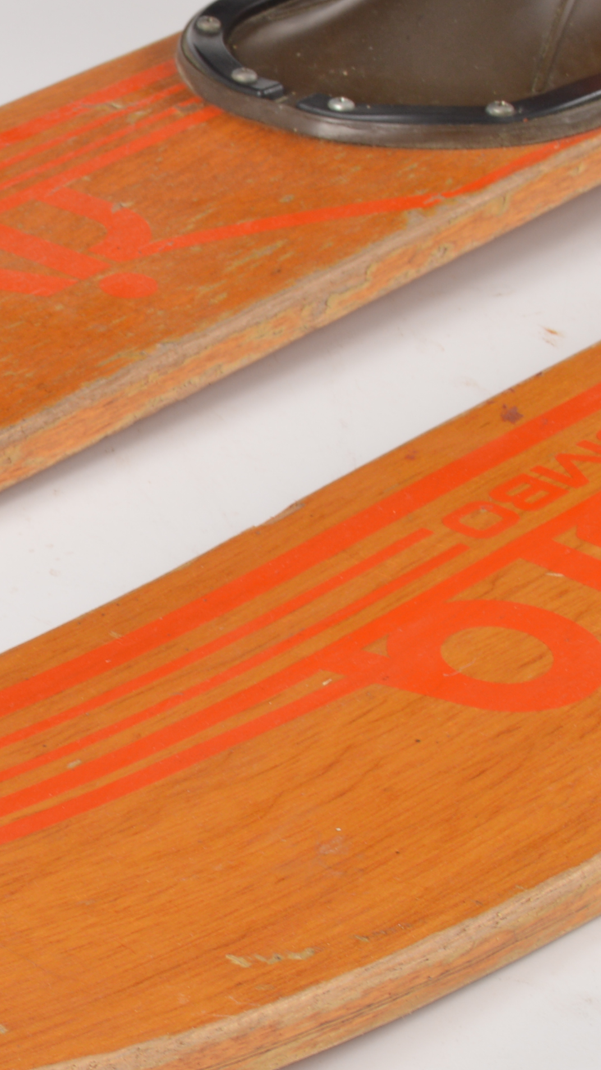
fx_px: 3373
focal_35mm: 119
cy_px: 686
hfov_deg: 9.5
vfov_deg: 18.0
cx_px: -639
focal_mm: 32
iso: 100
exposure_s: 1/125
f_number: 10
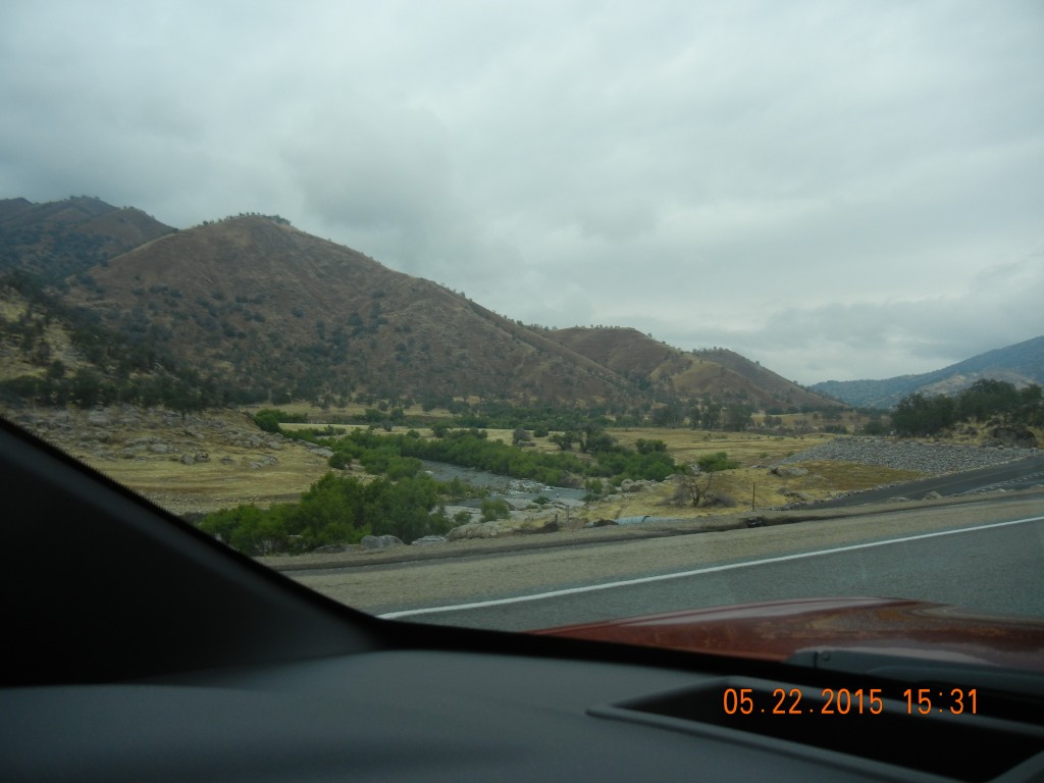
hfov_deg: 60.0
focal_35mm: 30
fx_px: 905
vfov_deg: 46.8
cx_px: 522
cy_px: 392
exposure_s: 1/900
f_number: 3.5
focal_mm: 5.4
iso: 160
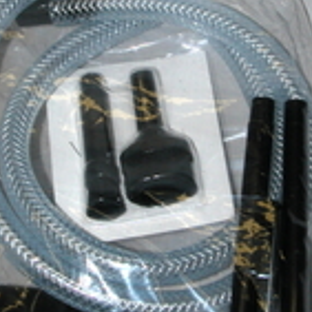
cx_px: 144
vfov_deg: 13.1
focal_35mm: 133
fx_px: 1356
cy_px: 89
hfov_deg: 13.1
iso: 100
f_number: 4.9
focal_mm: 13.7
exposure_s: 1/60.3
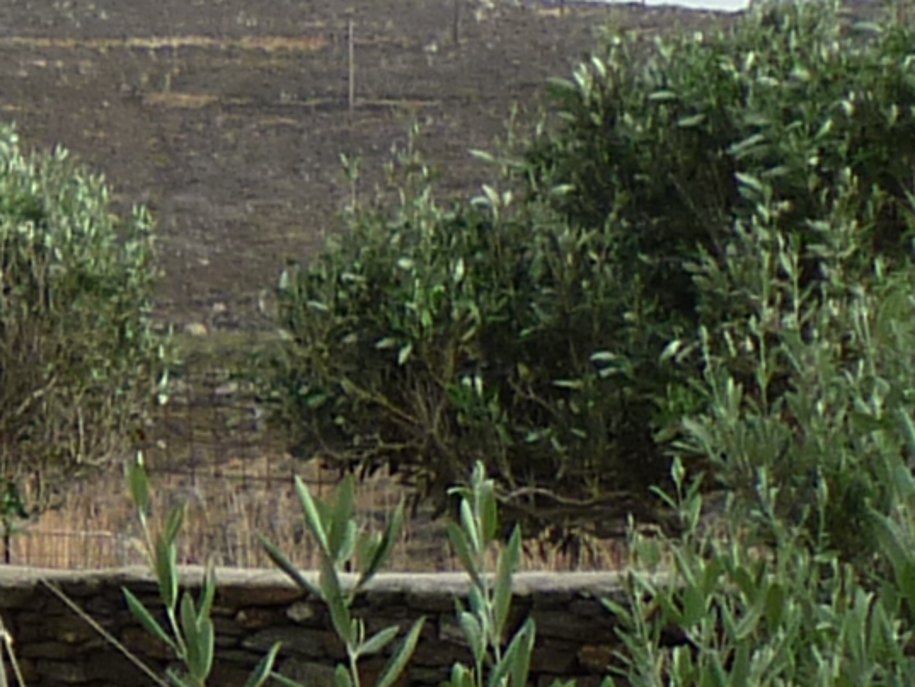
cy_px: 1065
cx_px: -1164
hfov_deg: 8.2
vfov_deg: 6.5
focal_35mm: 224
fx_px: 5922
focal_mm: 5.5
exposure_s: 1/500
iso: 80
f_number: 2.8
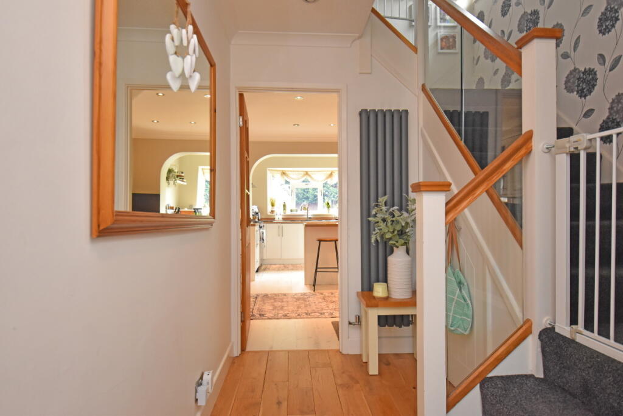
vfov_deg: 59.5
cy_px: 208
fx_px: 363
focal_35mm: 21
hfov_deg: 81.2
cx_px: 312
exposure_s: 1/125
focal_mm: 14
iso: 1100
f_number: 4
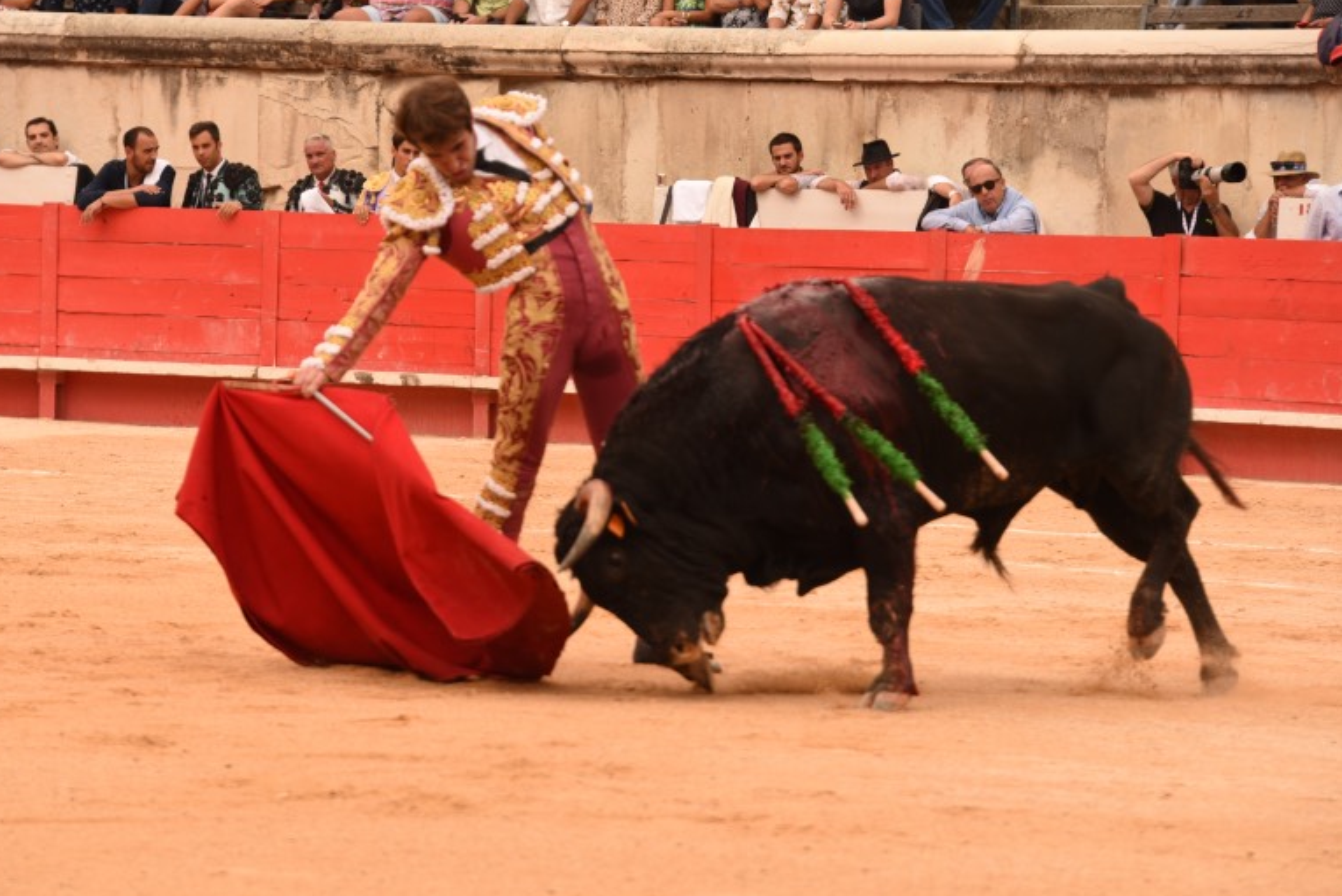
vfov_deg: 6.9
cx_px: 625
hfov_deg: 10.3
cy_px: 404
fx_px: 7459
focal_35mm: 200
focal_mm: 170
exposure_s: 1/640
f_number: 6.3
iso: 400
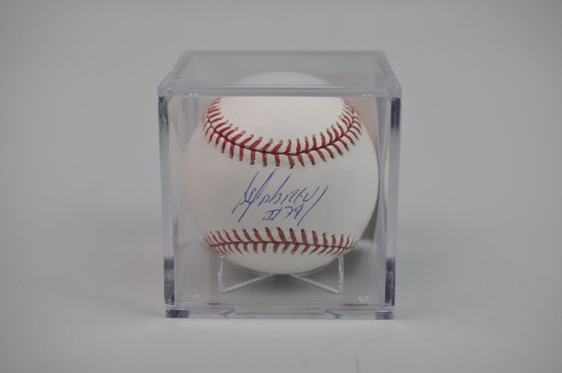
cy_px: 186
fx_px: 936
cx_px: 281
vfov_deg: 22.6
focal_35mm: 60
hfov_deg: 33.4
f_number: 4
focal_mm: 40
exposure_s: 1/60
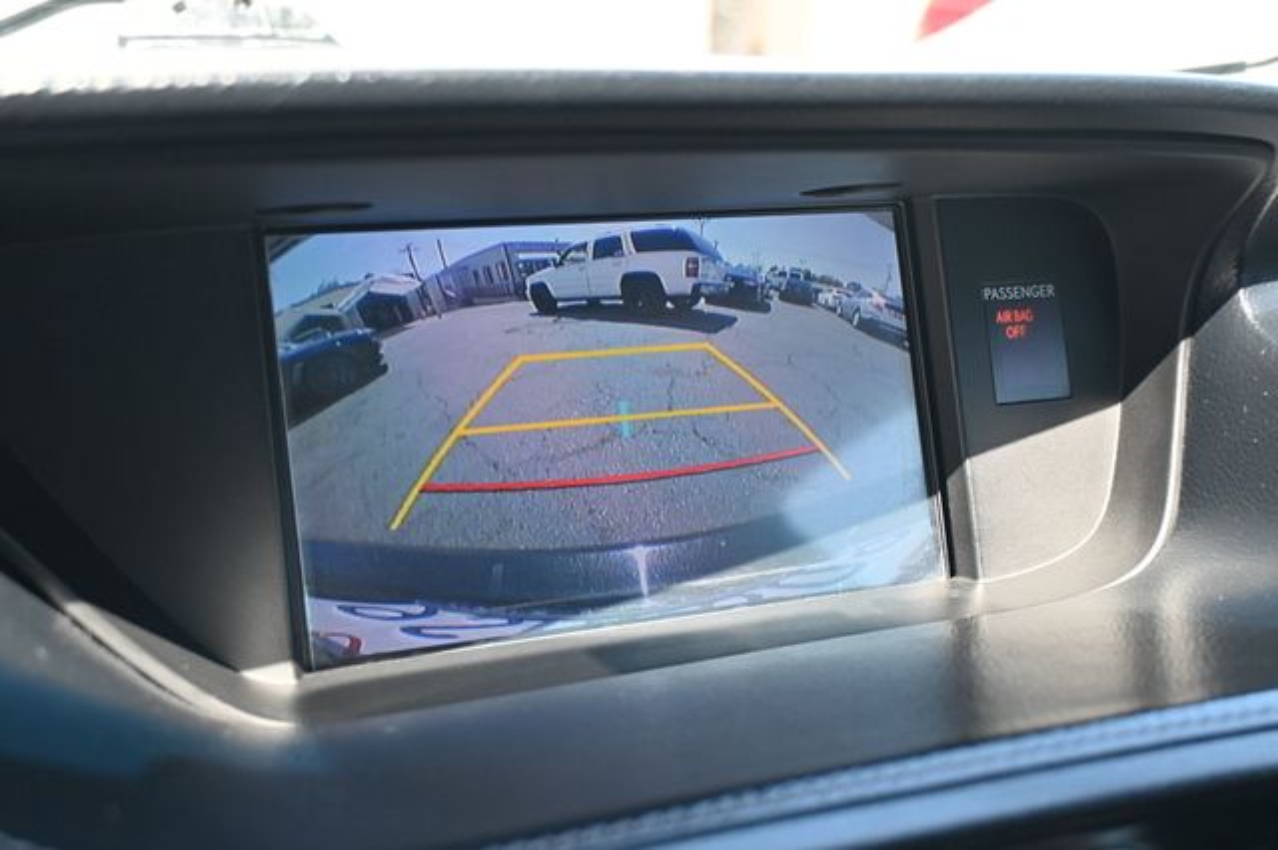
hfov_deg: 43.0
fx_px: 1623
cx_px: 639
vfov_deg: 29.4
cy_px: 425
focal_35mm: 46
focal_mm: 30.5
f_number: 4.8
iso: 450
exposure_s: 1/125
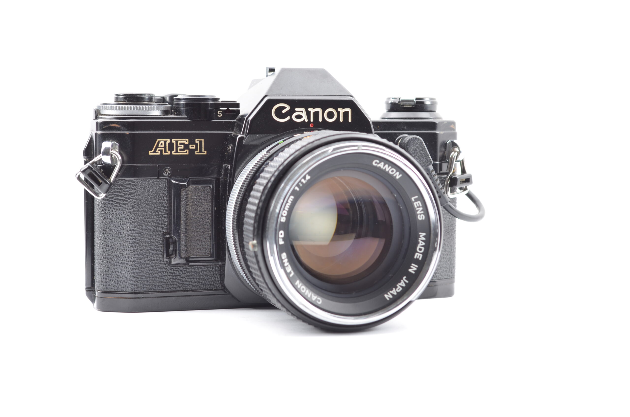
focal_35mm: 75
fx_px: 1310
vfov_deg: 18.1
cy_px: 208
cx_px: 315
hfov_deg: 27.0
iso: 100
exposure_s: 1/60
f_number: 9
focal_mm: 50
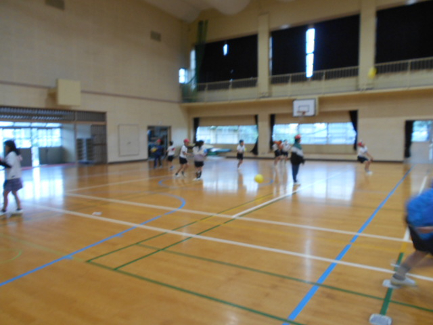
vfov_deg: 53.1
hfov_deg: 67.3
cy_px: 162
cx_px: 216
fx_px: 325
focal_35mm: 26
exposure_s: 1/30
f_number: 3.2
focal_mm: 4.6
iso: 220
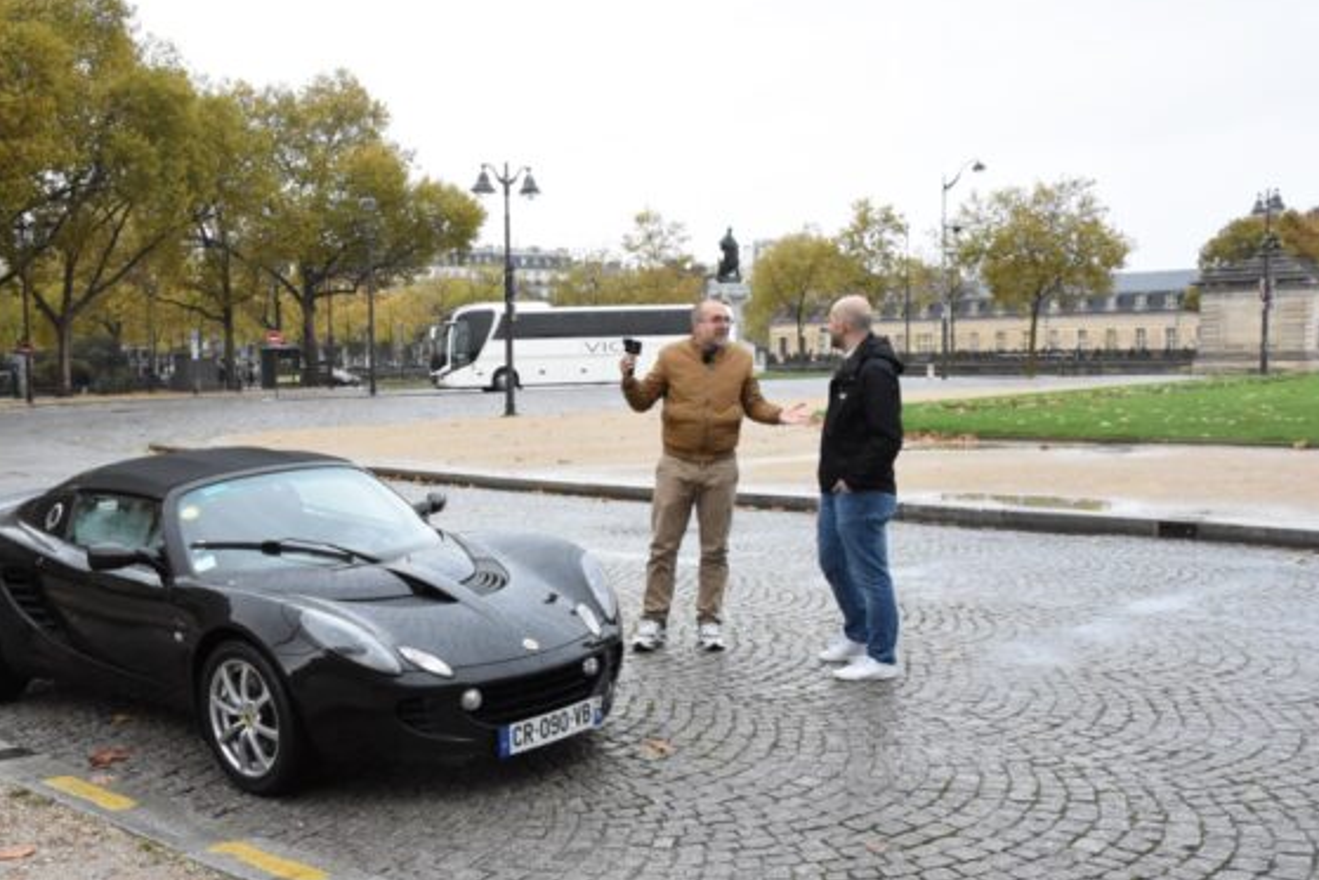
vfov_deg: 31.4
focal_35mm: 43
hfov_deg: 45.3
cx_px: 477
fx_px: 1564
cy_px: 504
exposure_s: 1/500
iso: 2500
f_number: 11
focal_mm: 21
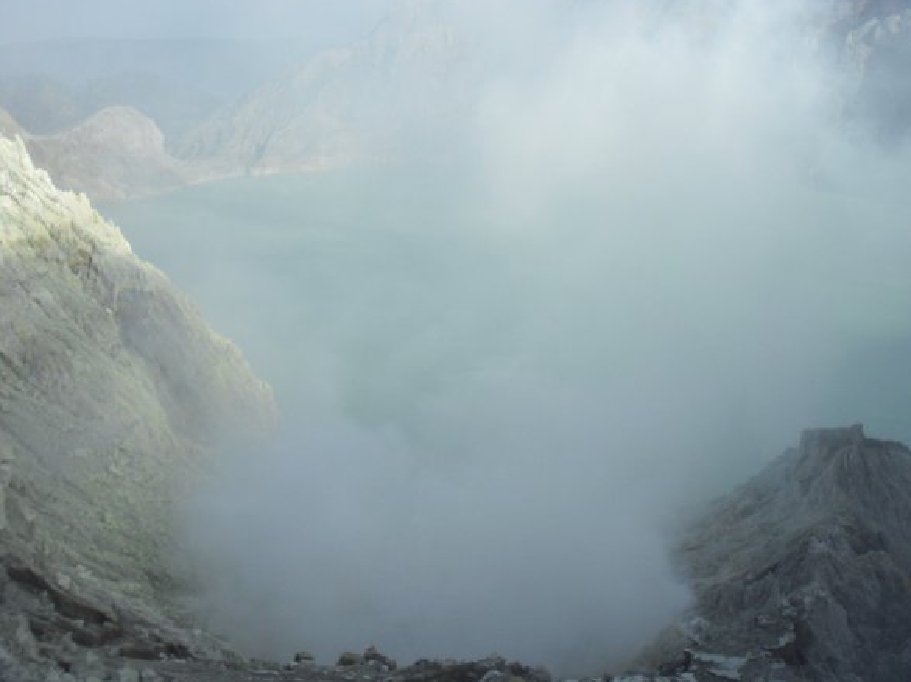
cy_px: 297
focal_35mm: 52
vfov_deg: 28.0
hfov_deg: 36.8
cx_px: 509
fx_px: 1368
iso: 100
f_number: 8
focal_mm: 6.2
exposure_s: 1/320
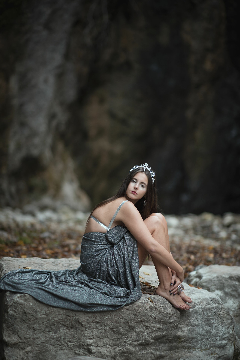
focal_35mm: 85
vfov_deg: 23.9
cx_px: 120
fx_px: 849
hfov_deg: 16.1
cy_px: 180
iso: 320
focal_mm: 85
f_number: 1.4
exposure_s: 1/2500
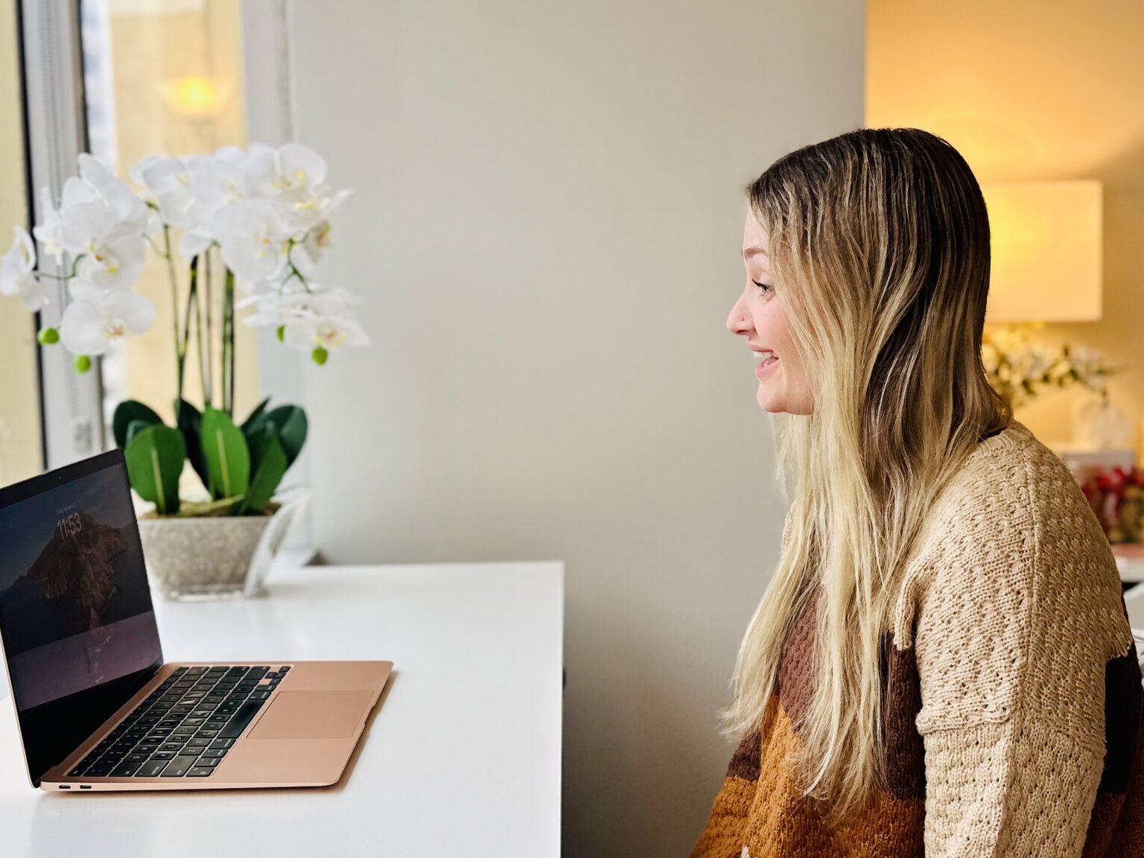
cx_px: 531
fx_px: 1322
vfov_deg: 35.9
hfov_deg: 46.8
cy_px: 383
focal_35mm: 40
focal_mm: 6.86
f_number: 1.78
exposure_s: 1/120
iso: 80
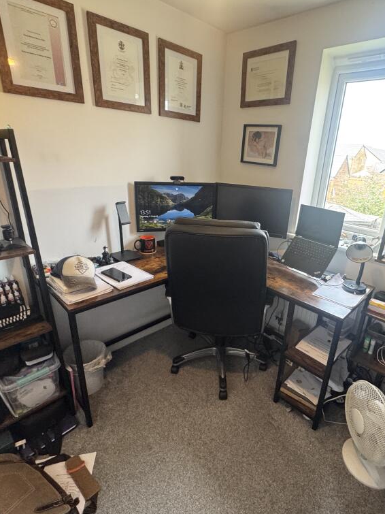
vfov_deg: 84.7
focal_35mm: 19
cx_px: 227
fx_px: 282
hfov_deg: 68.1
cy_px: 257
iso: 200
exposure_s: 1/114
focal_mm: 2.22
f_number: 2.2
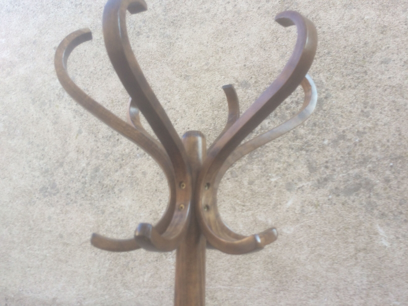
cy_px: 153
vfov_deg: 48.2
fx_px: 342
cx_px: 204
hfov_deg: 61.7
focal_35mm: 29
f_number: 2.2
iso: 40
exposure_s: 1/100
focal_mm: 4.15
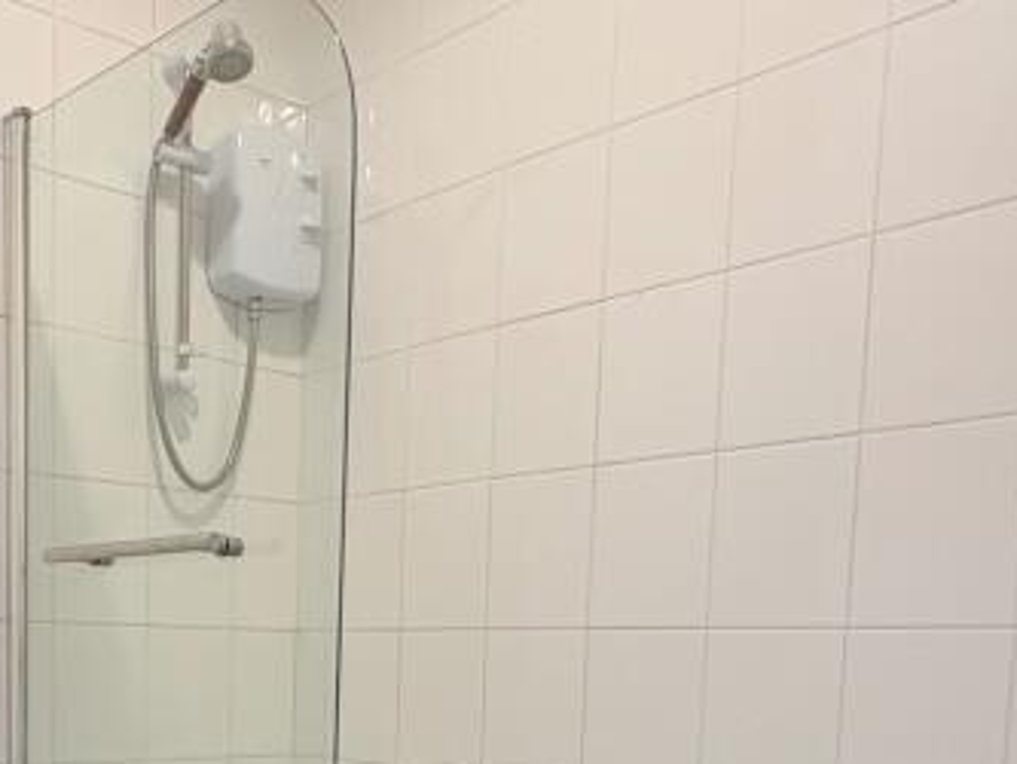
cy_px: 782
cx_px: 199
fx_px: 1264
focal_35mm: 43
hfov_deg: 41.9
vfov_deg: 30.9
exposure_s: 1/50
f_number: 2.2
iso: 160
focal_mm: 2.22
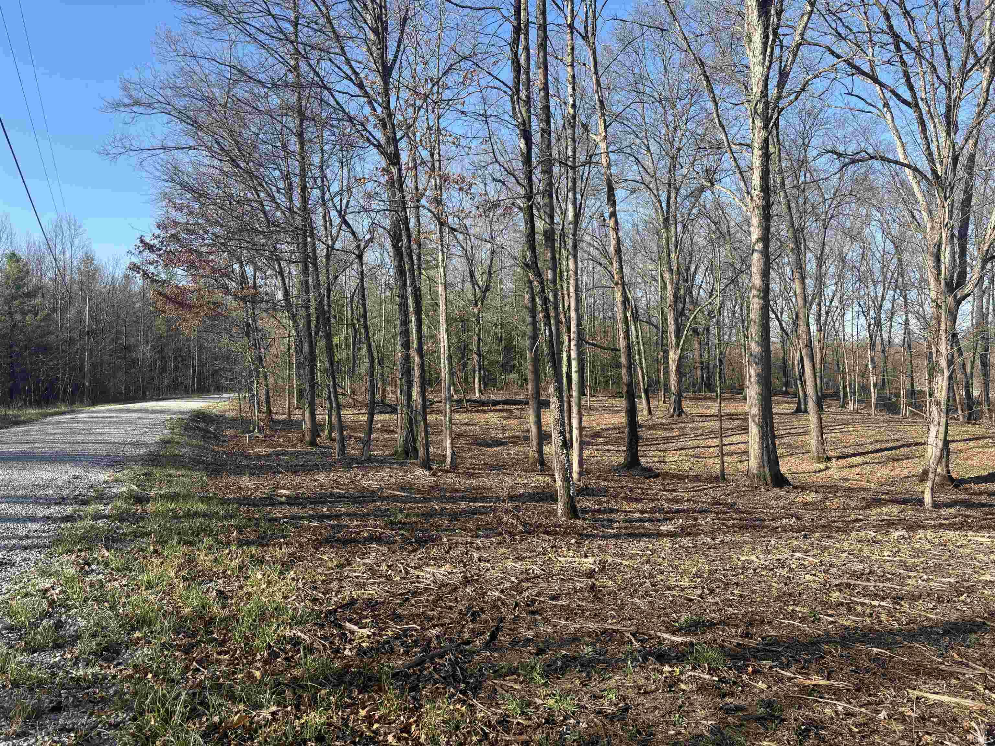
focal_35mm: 26
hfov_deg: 67.3
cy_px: 373
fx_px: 747
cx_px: 498
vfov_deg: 53.1
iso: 50
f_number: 1.6
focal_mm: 5.96
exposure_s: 1/1164
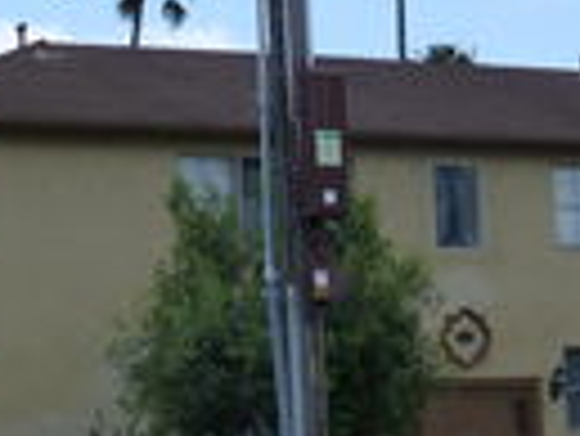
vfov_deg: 10.9
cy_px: 76
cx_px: 256
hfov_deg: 14.5
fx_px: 2281
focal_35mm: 136
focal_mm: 7.9
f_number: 4.1
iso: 160
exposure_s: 1/1000
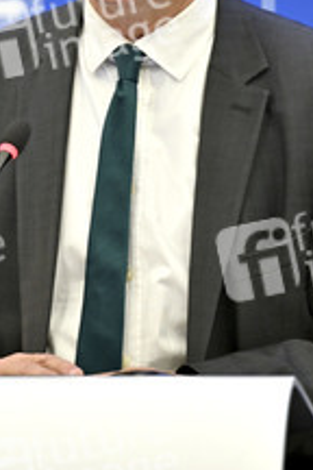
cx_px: 130
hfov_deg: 4.1
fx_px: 4343
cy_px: 141
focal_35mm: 333
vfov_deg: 6.2
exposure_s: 1/160
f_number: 2.8
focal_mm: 180
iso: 640
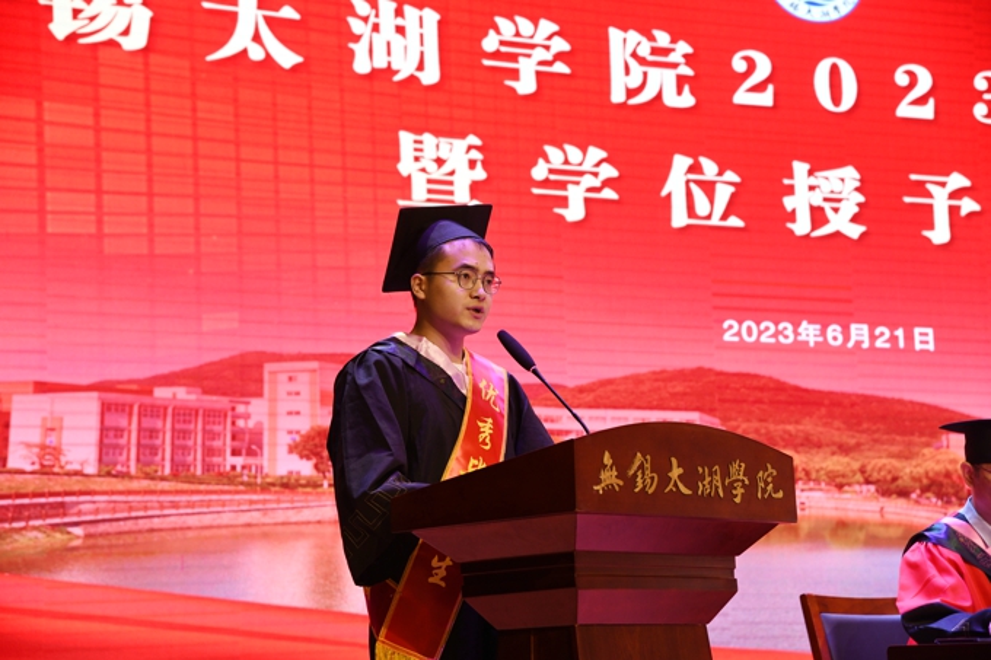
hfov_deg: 24.8
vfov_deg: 16.6
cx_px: 496
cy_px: 330
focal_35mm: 82
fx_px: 2257
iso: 1250
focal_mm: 82
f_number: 5.6
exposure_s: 1/125
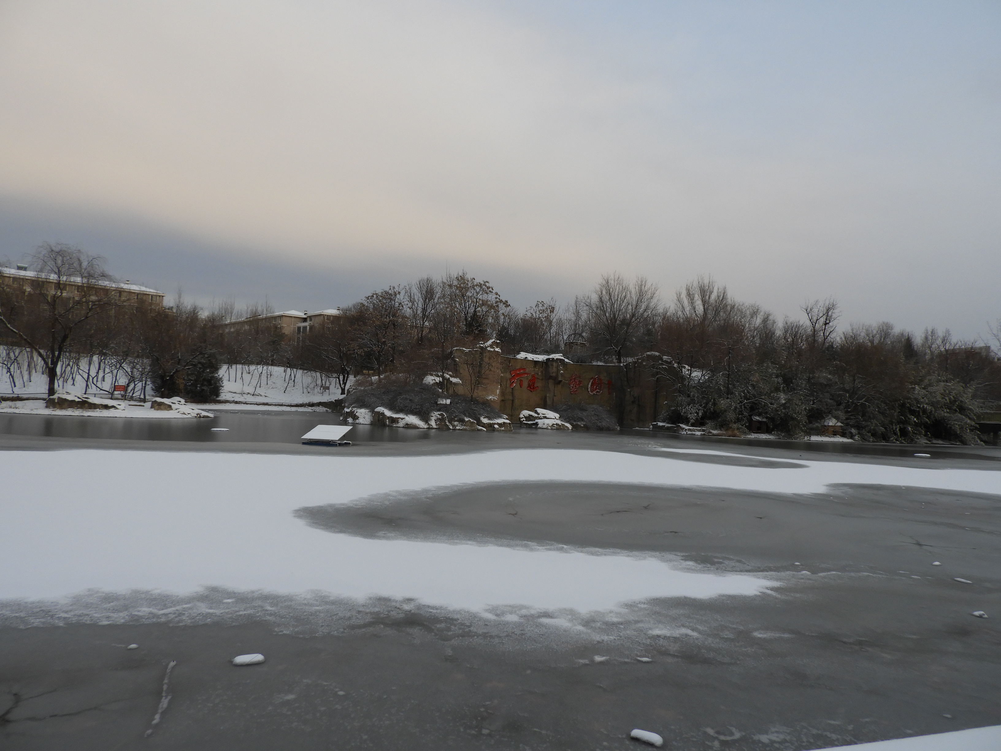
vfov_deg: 56.8
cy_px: 376
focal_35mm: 24
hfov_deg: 71.6
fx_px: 694
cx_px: 500
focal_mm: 4.3
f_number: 3.3
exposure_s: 1/200
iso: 100
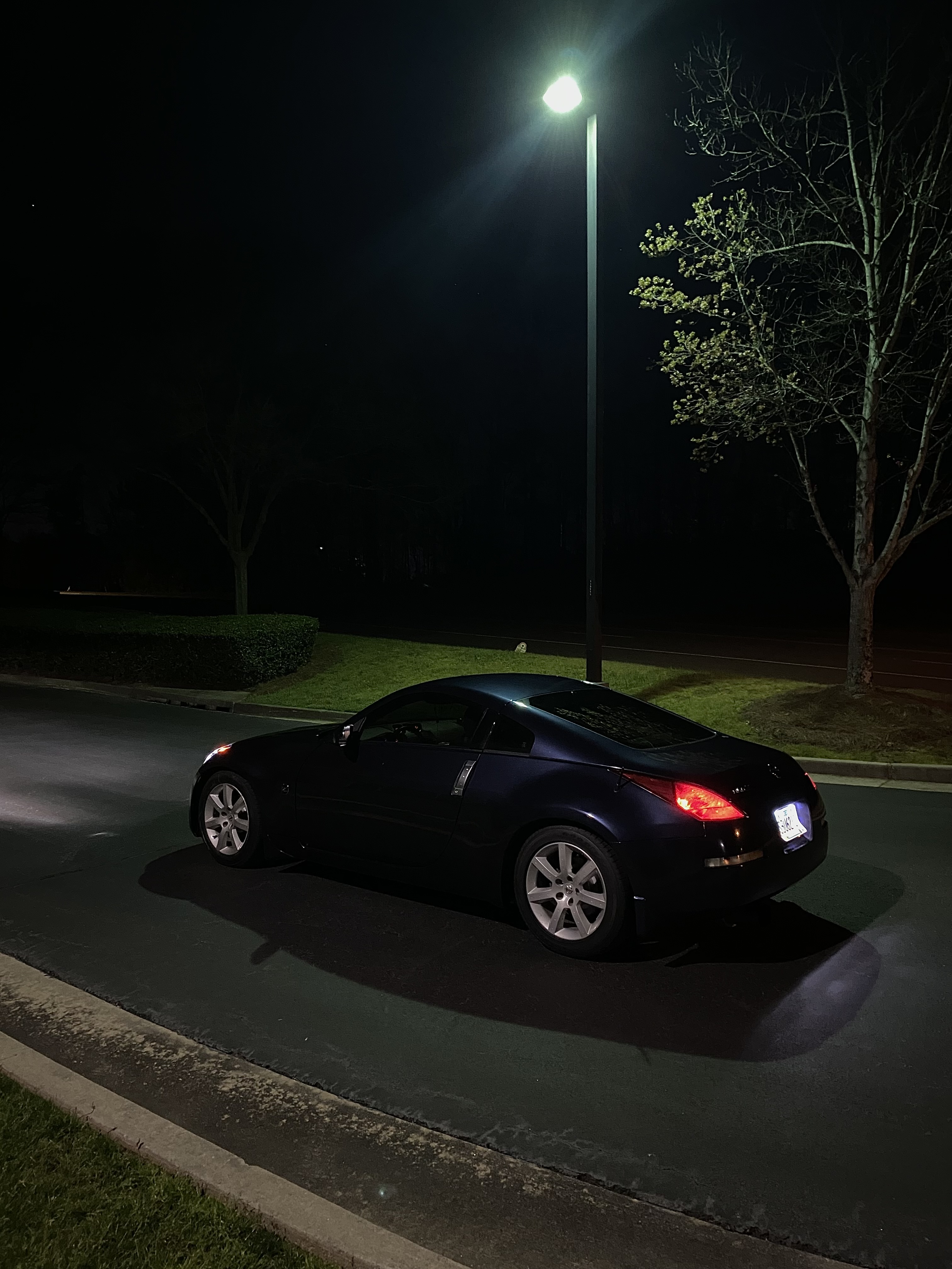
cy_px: 634
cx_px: 476
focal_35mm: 26
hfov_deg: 53.1
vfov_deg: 67.3
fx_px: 953
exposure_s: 1/15
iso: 1250
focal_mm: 4.25
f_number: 1.8
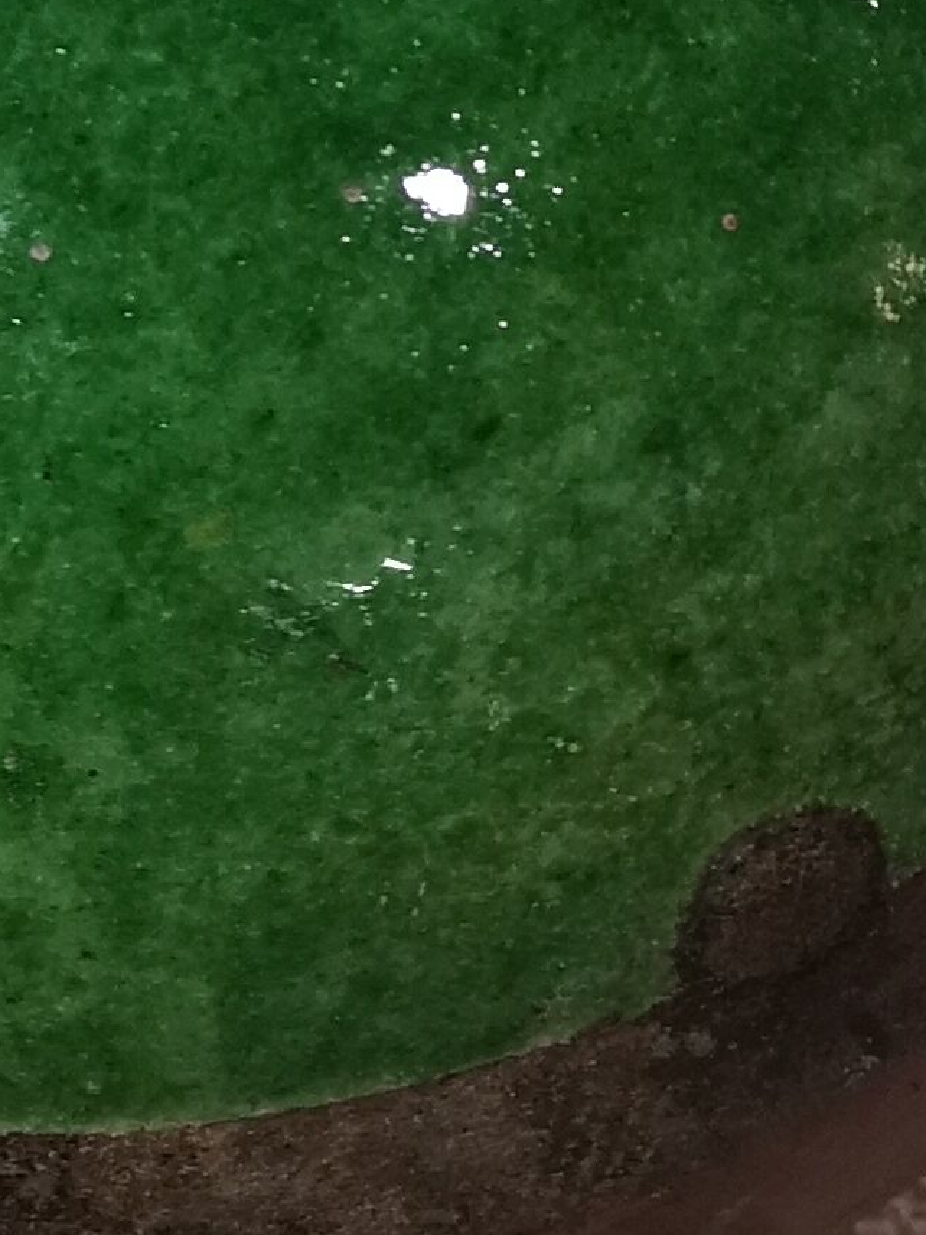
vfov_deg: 16.3
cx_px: 120
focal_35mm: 115
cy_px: -299
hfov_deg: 12.8
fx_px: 4102
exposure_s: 1/33.3
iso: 320
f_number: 1.8
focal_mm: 3.95
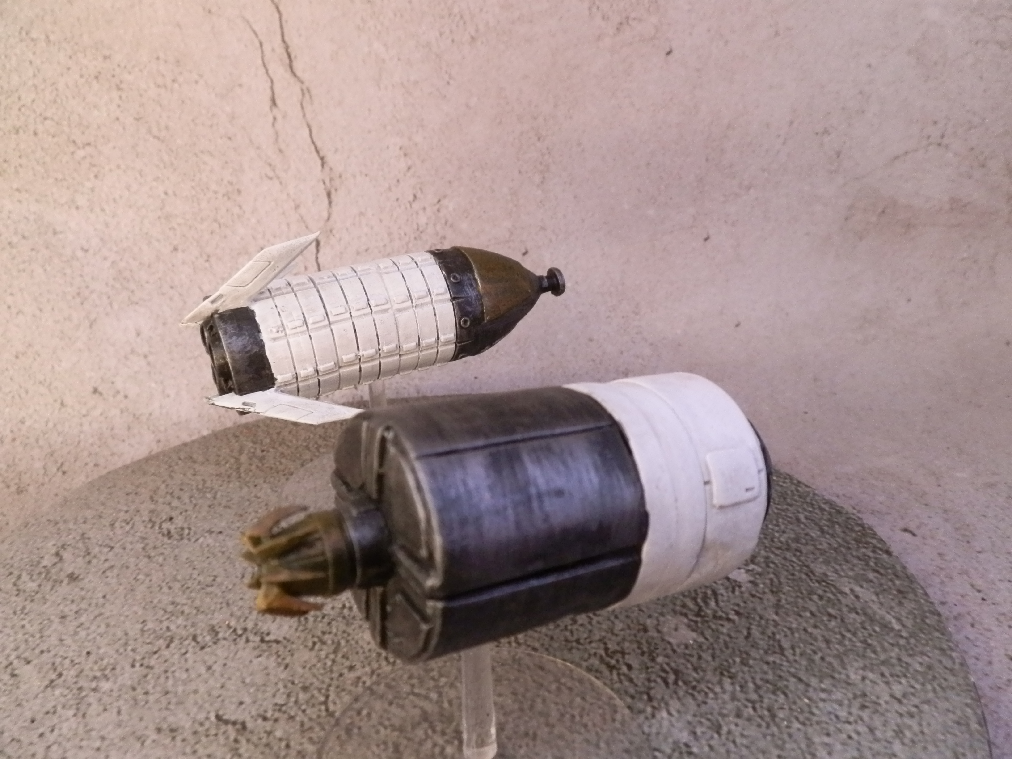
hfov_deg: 63.4
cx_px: 506
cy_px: 380
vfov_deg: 49.7
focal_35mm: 28
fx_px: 819
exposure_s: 1/100
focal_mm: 5
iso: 400
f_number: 3.1
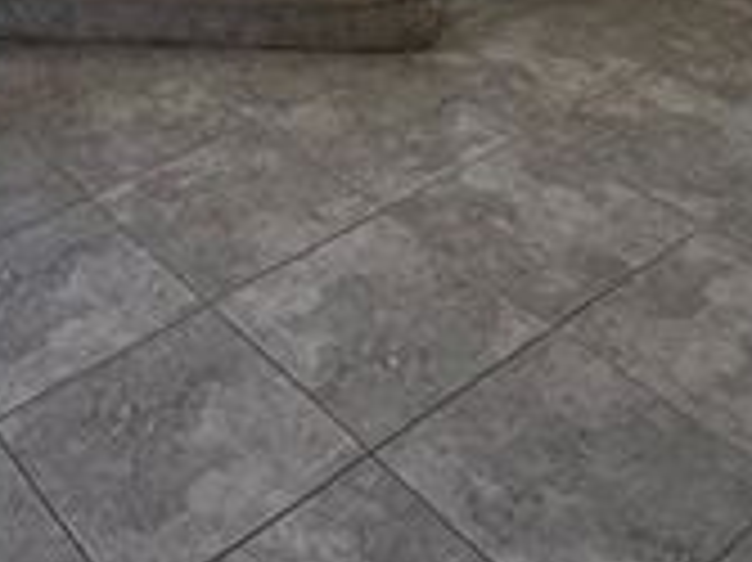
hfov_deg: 32.3
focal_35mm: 59
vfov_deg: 17.3
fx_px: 1281
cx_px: 227
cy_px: -589
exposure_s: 1/120
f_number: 2.2
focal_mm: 2.22
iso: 80
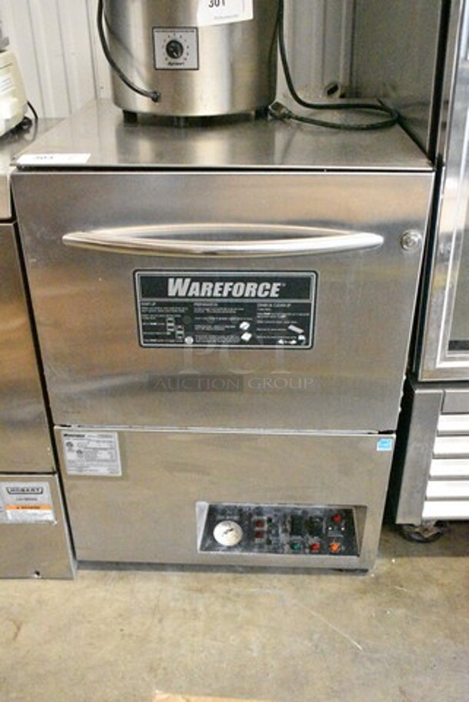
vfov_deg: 57.2
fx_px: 643
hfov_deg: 40.1
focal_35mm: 33
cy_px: 351
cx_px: 234
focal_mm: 22
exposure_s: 1/320
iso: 25600
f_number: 5.6
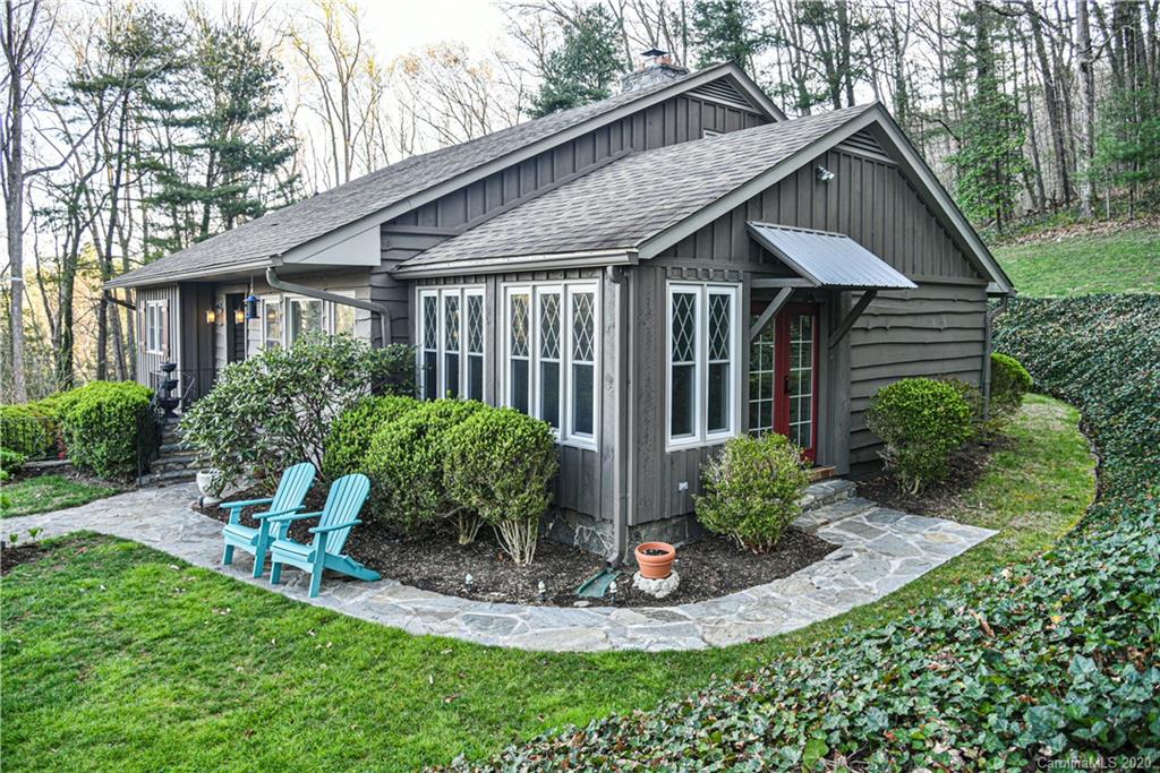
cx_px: 580
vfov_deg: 53.1
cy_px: 386
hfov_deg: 73.7
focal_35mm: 24
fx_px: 773
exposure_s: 1/60
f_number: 4
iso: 400
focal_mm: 24
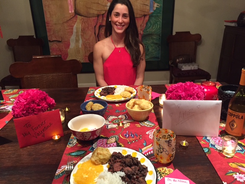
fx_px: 205
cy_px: 92
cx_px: 122
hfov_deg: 61.7
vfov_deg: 48.2
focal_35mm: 29
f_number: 2.2
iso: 250
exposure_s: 1/24
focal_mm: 4.15
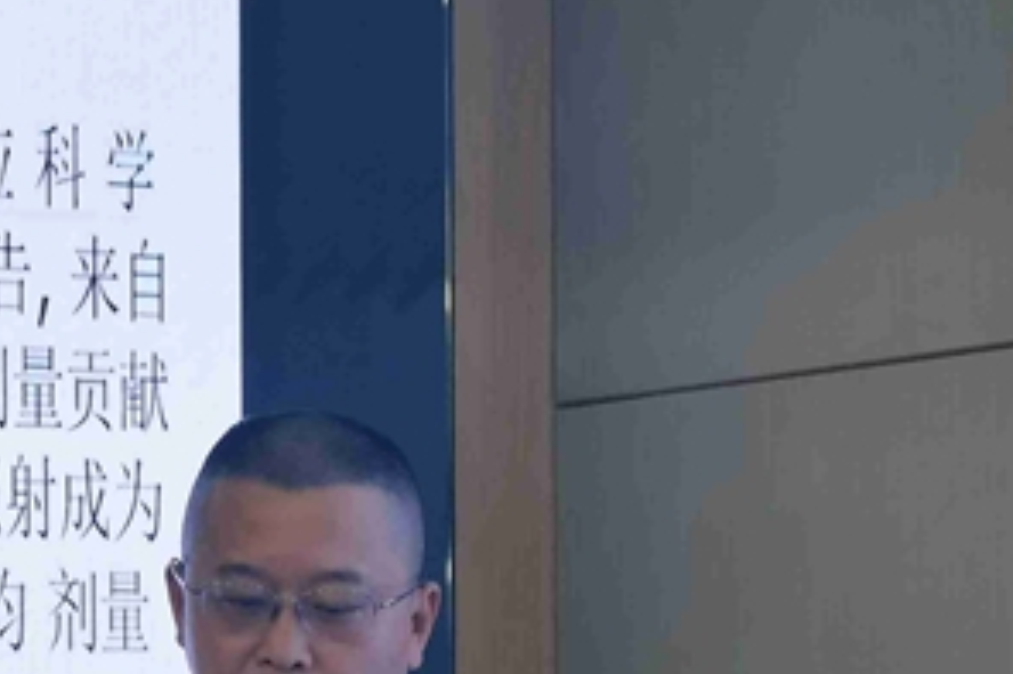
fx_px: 3318
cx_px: 92
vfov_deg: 11.4
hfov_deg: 17.1
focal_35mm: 118
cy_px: 751
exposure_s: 1/120
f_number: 1.8
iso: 64
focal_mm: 5.58
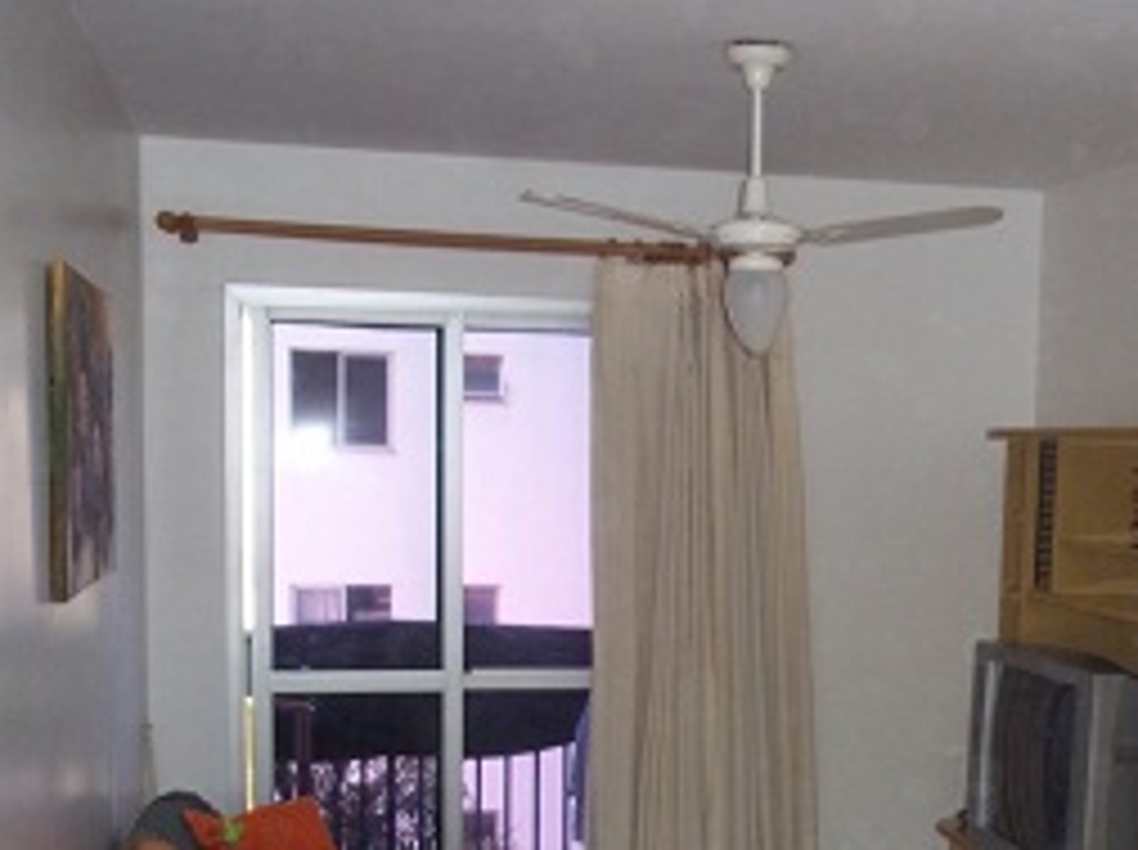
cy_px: 670
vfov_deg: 25.2
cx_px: 778
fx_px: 1871
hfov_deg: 33.5
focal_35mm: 57
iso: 160
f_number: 3.1
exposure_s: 1/30
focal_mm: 6.5
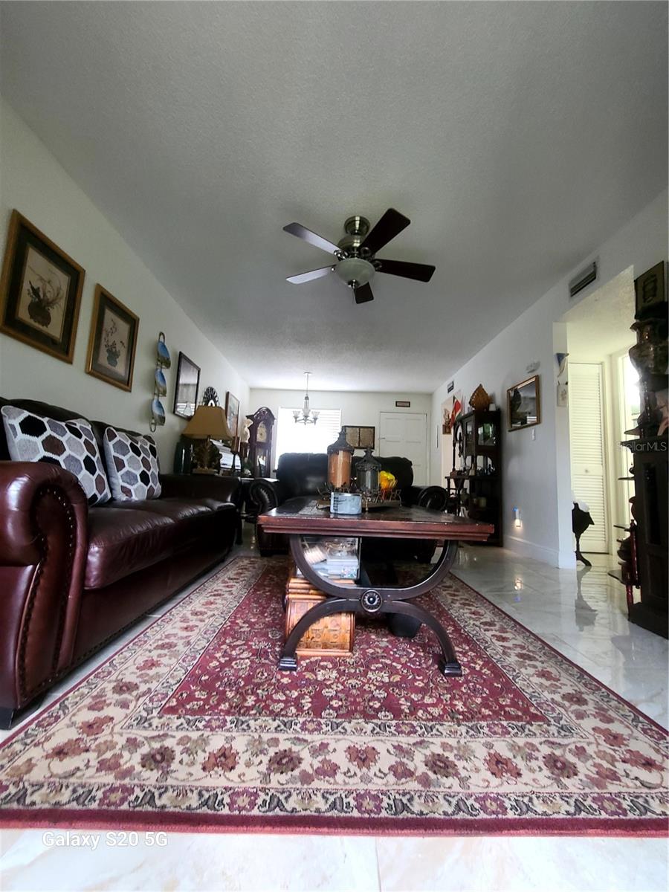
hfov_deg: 89.9
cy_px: 446
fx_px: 335
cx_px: 334
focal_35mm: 13
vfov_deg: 106.2
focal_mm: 2.2
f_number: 2.2
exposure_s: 1/30
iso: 500
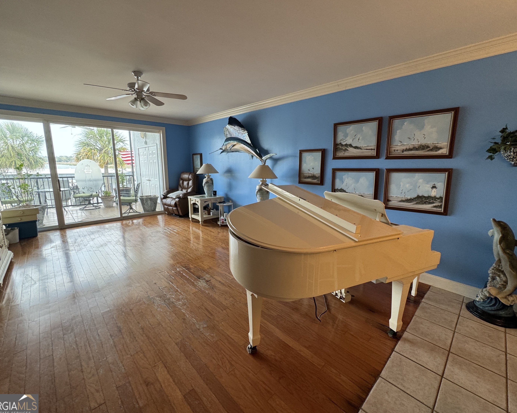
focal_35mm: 15
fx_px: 230
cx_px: 258
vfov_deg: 84.0
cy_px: 203
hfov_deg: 96.8
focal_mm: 2.22
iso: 160
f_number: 2.2
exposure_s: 1/120
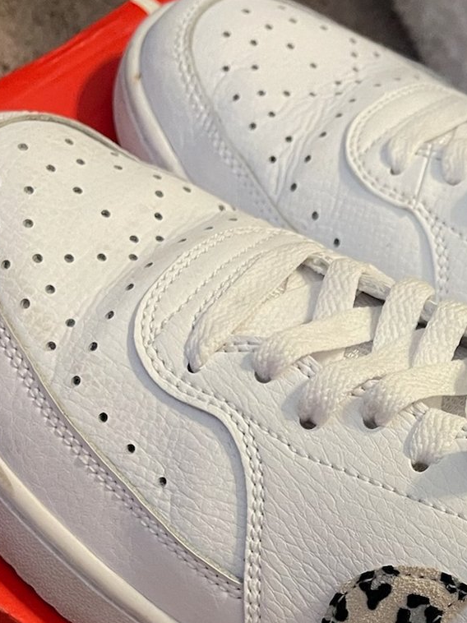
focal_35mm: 66
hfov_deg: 21.5
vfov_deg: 28.3
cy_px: 557
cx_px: 463
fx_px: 1188
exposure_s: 1/60
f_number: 1.6
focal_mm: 5.1
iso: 250
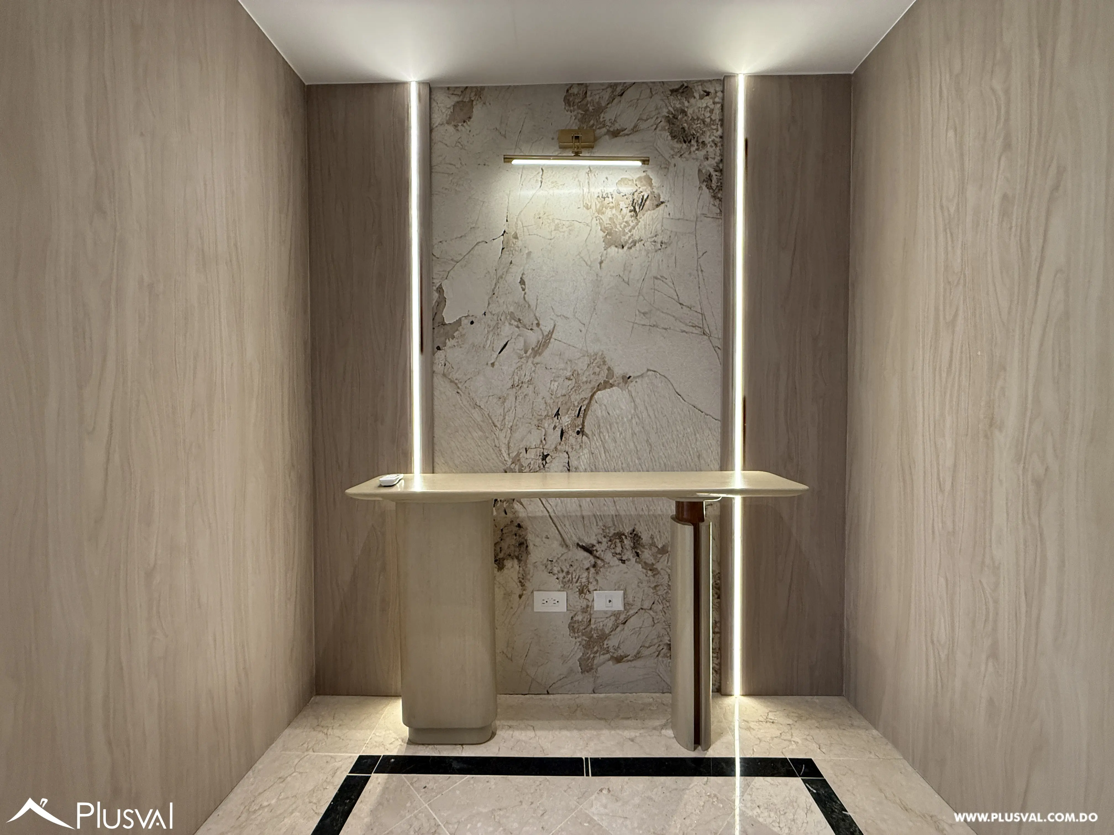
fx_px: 451
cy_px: 418
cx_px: 557
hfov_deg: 102.1
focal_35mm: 14
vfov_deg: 85.7
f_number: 2.2
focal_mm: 2.22
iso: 200
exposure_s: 1/120
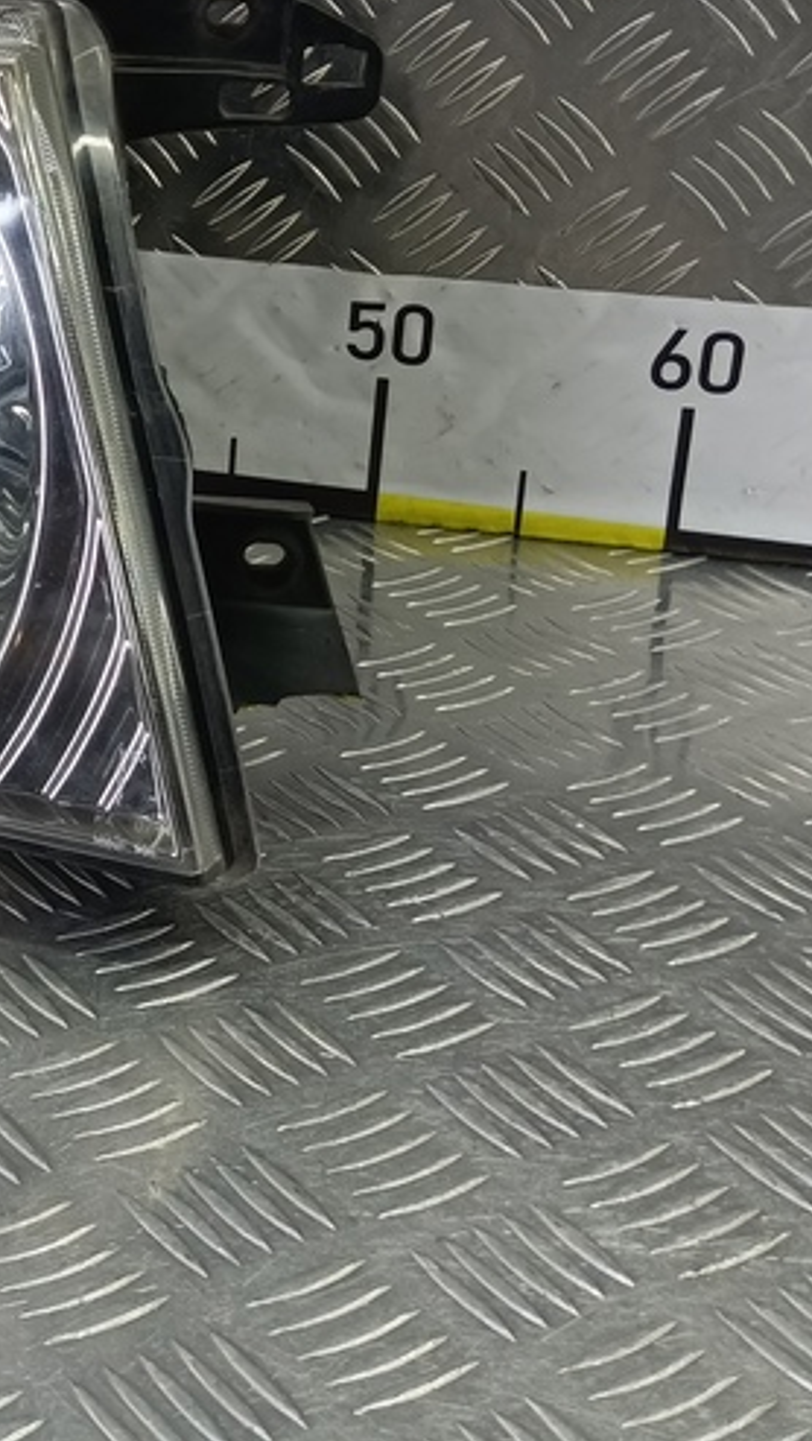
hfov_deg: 20.8
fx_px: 1987
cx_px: -280
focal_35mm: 52
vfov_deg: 38.7
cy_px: 336
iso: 126
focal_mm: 4.11
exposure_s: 1/50
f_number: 1.6
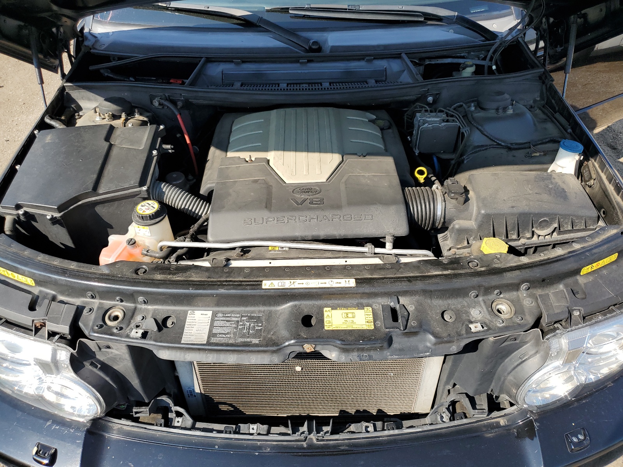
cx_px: 312
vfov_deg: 53.1
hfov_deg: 67.3
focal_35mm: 26
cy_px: 234
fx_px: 468
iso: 50
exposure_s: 1/1429
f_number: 1.5
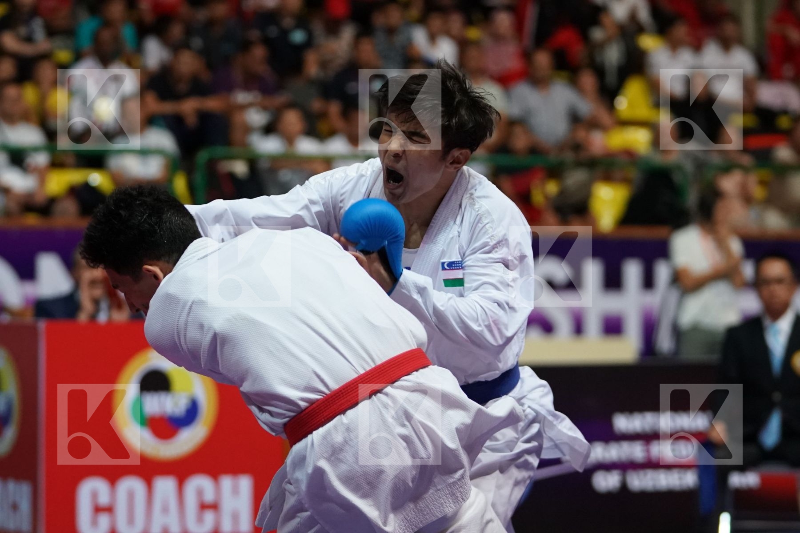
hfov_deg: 13.1
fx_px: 3489
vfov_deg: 8.7
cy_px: 266
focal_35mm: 157
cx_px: 400
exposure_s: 1/1000
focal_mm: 105
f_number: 2.8
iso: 4000
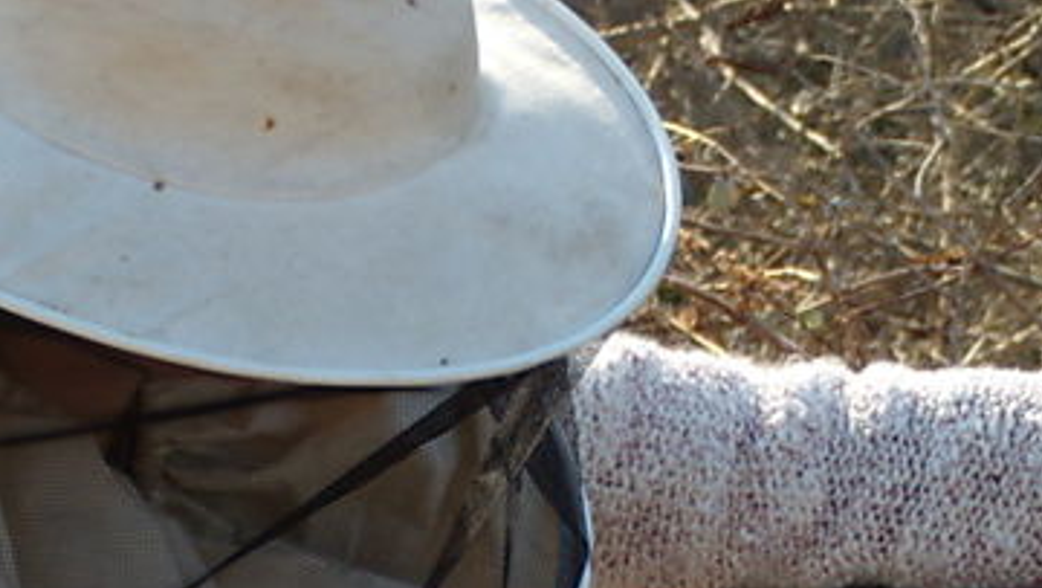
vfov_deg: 6.2
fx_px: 5419
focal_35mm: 196
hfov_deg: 11.0
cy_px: 681
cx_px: 599
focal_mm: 14.3
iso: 80
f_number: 4.1
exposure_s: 1/200
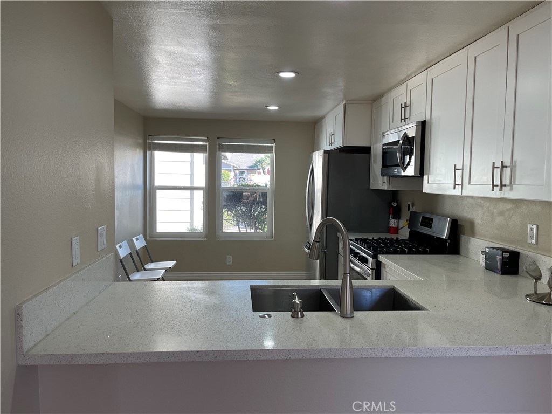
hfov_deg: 69.4
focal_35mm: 25
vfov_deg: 54.9
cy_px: 207
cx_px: 276
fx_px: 399
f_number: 1.6
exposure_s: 1/120
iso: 40
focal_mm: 5.1
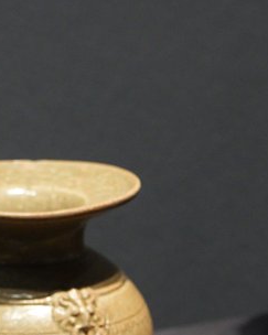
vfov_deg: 9.9
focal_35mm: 188
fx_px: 1865
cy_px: 516
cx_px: 108
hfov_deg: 8.2
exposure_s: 1/40
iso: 2000
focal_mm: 38
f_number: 4.5
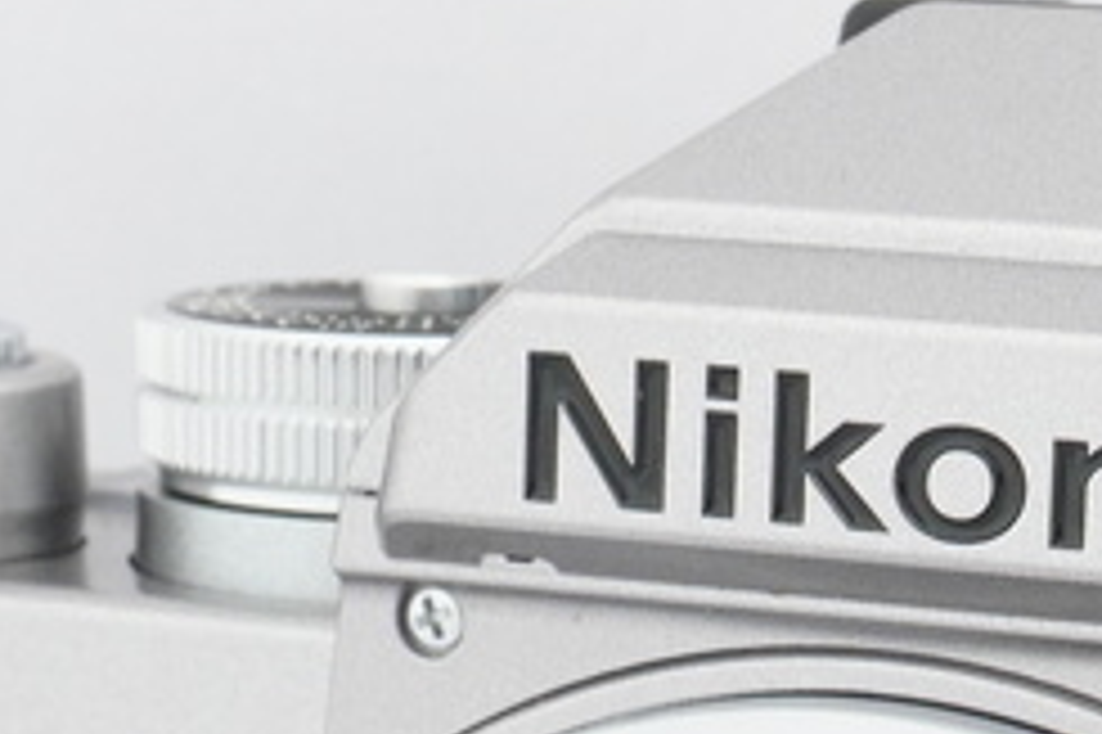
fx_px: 6070
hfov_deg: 10.3
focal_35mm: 198
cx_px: 1026
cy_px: 1157
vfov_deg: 6.8
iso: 400
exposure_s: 1/2.5
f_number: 11
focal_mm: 27
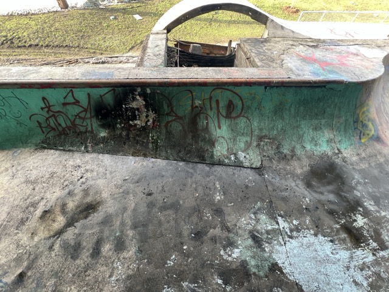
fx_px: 146
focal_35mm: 13
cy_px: 146
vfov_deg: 89.9
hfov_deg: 106.2
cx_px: 194
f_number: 1.8
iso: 100
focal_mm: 1.57
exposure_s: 1/99
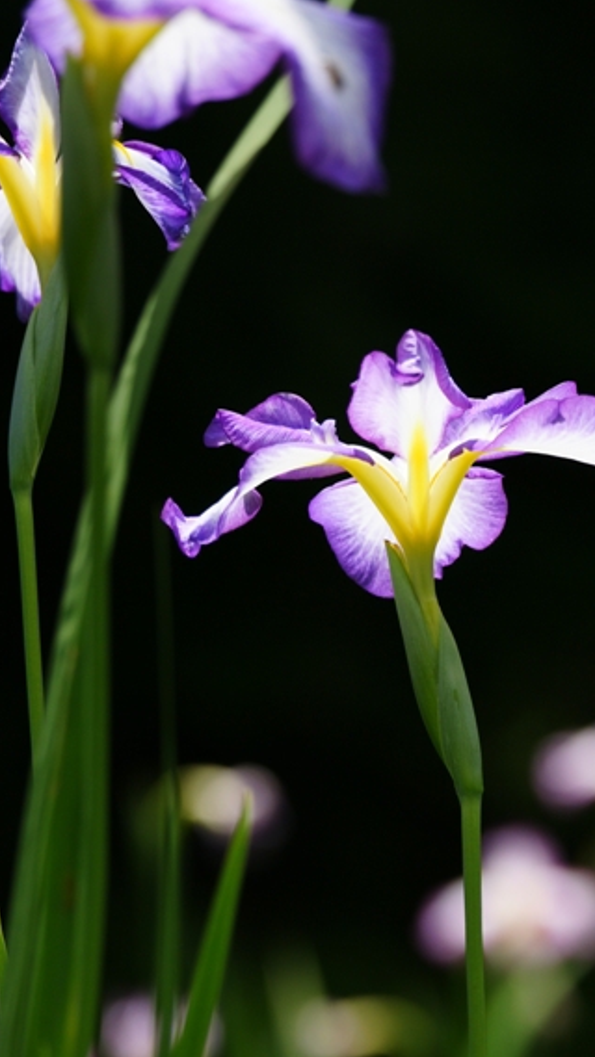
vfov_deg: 6.8
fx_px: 8921
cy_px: 537
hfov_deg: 3.8
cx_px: 282
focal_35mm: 318
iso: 200
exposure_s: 1/1000
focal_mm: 180
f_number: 6.3
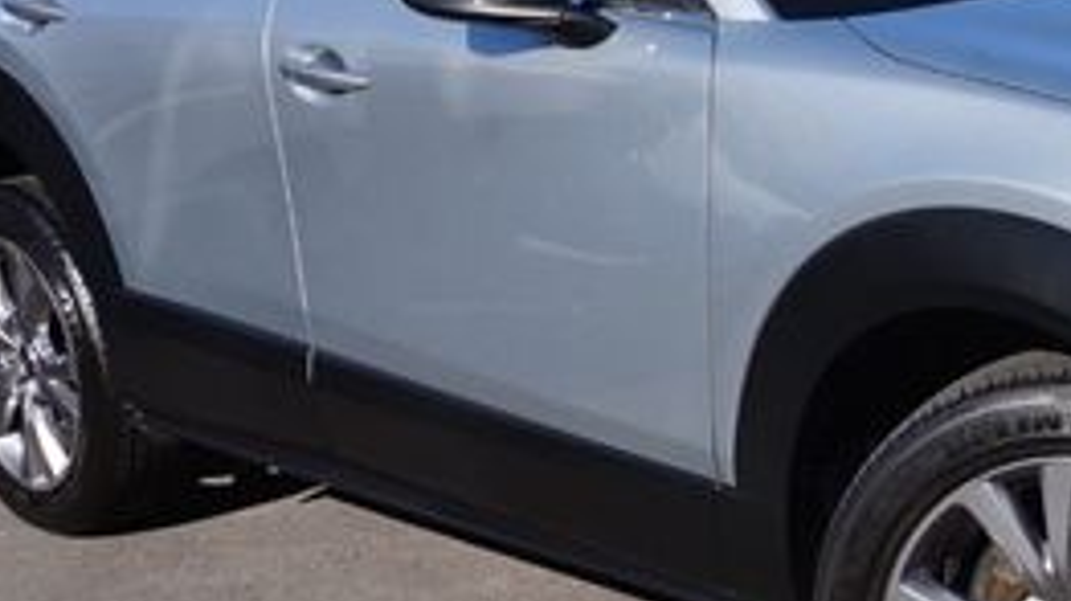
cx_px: 1030
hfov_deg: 22.4
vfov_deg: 13.1
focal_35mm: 92
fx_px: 2611
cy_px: 262
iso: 100
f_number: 14
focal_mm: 24
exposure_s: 1/80
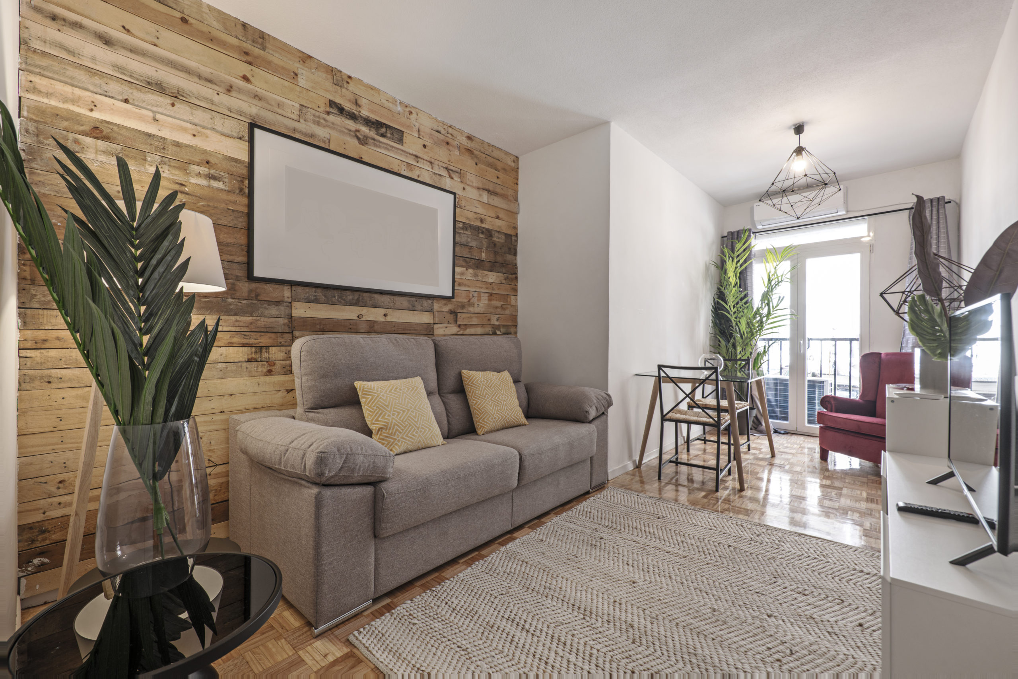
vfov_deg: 77.3
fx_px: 424
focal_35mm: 15
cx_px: 509
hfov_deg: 100.4
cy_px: 340
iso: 100
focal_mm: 15
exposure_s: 1/1.67
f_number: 10
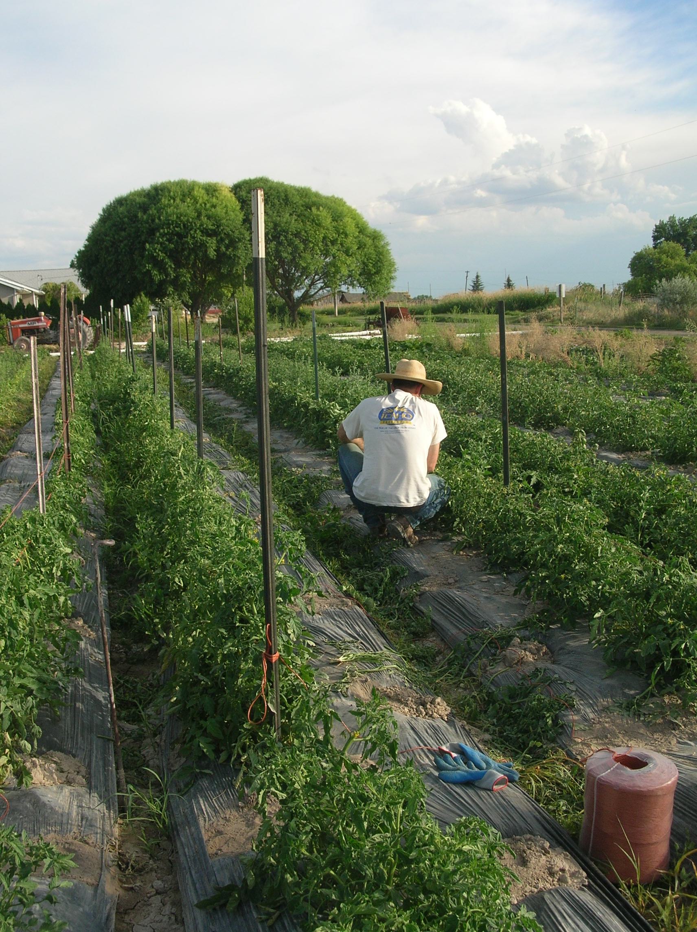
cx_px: 348
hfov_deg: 34.3
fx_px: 1129
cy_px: 466
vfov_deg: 44.8
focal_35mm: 42
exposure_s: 1/316
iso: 50
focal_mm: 6.9
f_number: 3.9
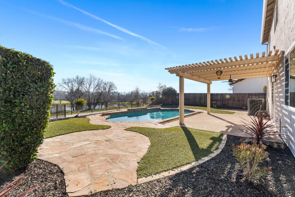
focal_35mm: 16
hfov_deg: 96.7
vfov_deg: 73.7
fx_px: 131
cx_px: 148
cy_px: 98
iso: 100
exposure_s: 1/400
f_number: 5
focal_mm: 16
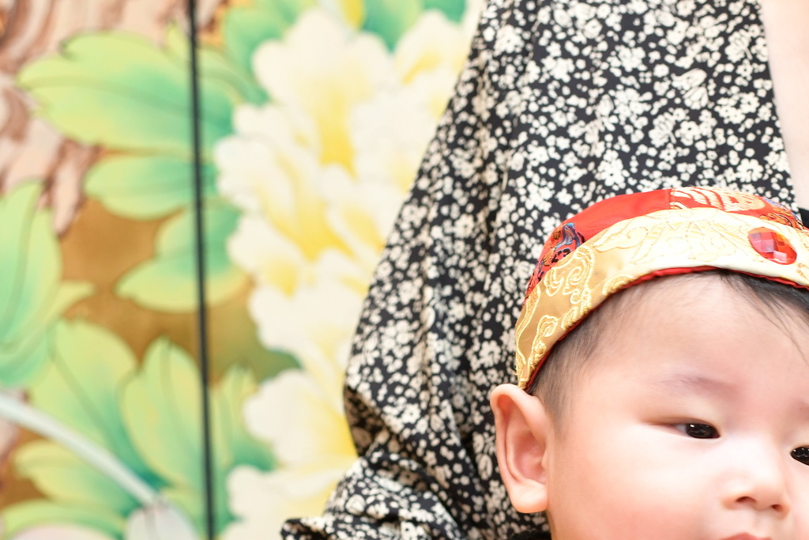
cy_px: 591
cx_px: 690
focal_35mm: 82
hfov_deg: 24.2
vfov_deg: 16.2
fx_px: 1843
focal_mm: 35
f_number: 4.5
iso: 1000
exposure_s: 1/200
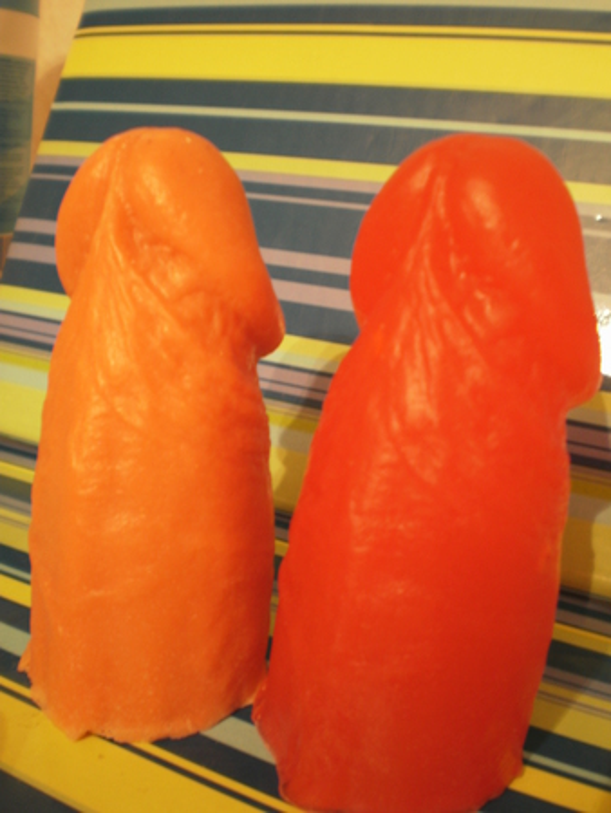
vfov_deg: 51.3
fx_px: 846
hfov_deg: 39.7
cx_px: 306
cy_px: 406
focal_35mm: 36
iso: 125
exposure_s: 1/5
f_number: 3.1
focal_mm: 6.3
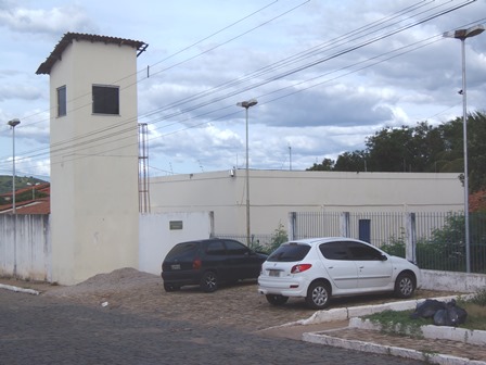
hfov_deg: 38.9
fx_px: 688
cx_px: 243
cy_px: 182
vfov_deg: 29.7
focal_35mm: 49
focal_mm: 9.1
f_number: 6.9
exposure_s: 1/320
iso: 64
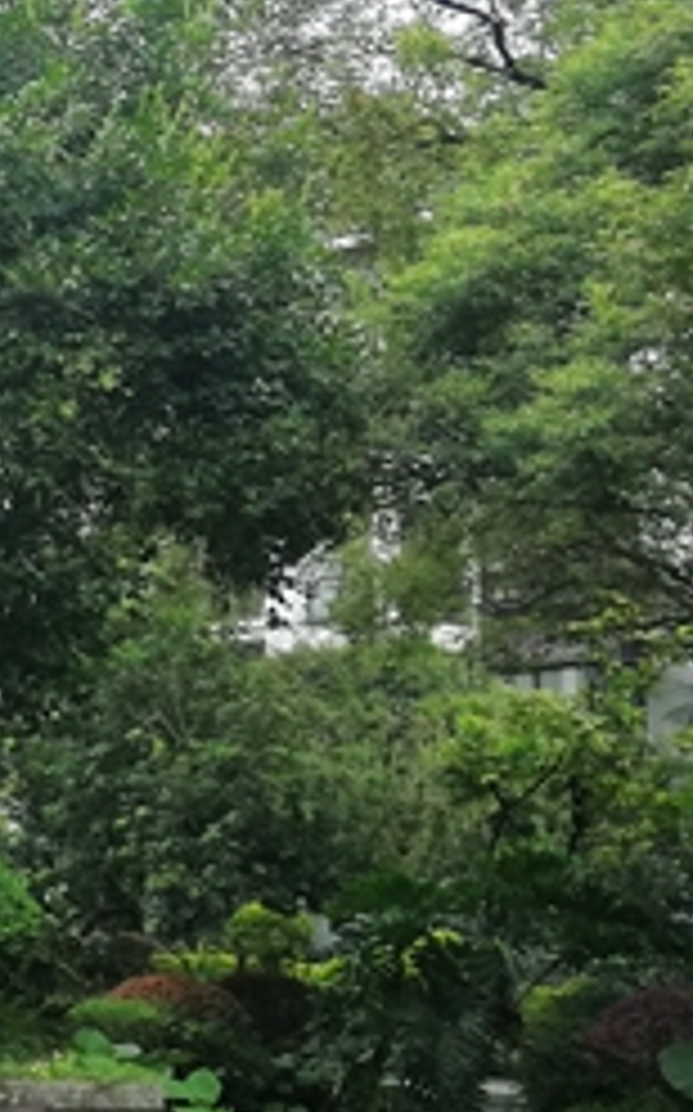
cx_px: -986
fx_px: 2634
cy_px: 624
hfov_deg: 12.0
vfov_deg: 23.8
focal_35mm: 87
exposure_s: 1/589
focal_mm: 3.95
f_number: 2.2
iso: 50
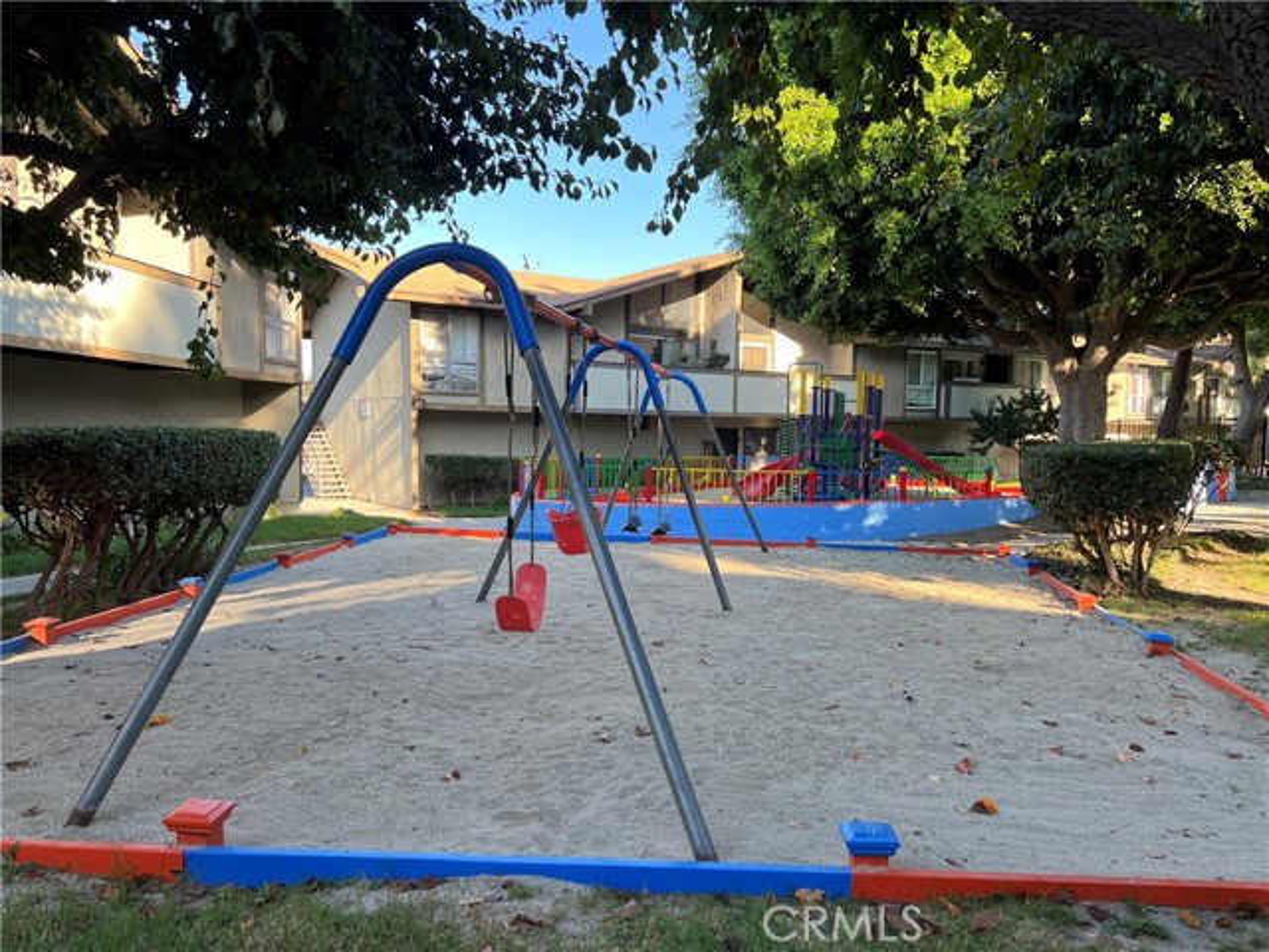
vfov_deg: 53.1
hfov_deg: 67.3
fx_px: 953
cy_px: 476
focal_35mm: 26
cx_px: 634
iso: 50
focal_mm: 5.7
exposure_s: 1/379
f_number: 1.5
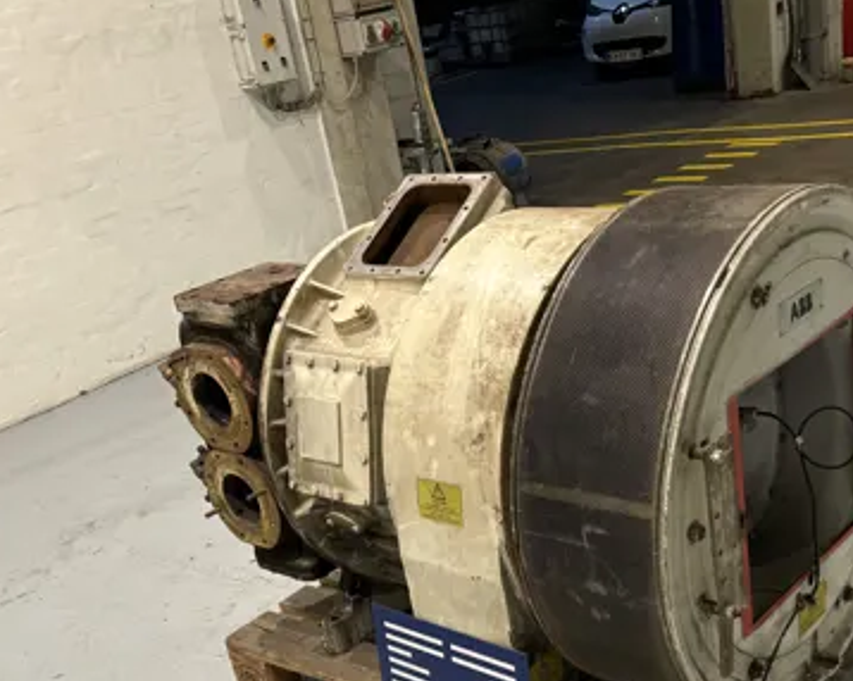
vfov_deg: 33.3
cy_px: 530
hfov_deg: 41.7
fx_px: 1110
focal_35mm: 44
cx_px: 529
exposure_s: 1/50
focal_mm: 5.96
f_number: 1.6
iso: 160
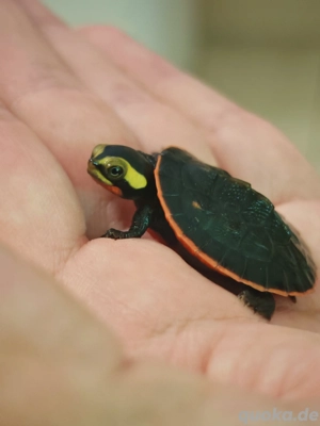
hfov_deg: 20.2
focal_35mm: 73
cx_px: 160
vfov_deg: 26.7
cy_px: 213
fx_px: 900
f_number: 1.4
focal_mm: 6.83
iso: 320
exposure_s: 1/33
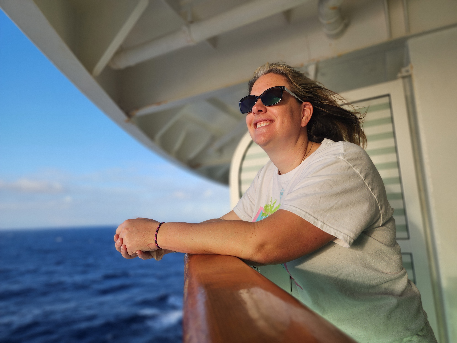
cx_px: 228
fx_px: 304
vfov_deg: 58.9
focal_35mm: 23
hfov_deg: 73.9
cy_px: 172
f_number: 1.8
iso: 12
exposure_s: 1/362
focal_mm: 6.4
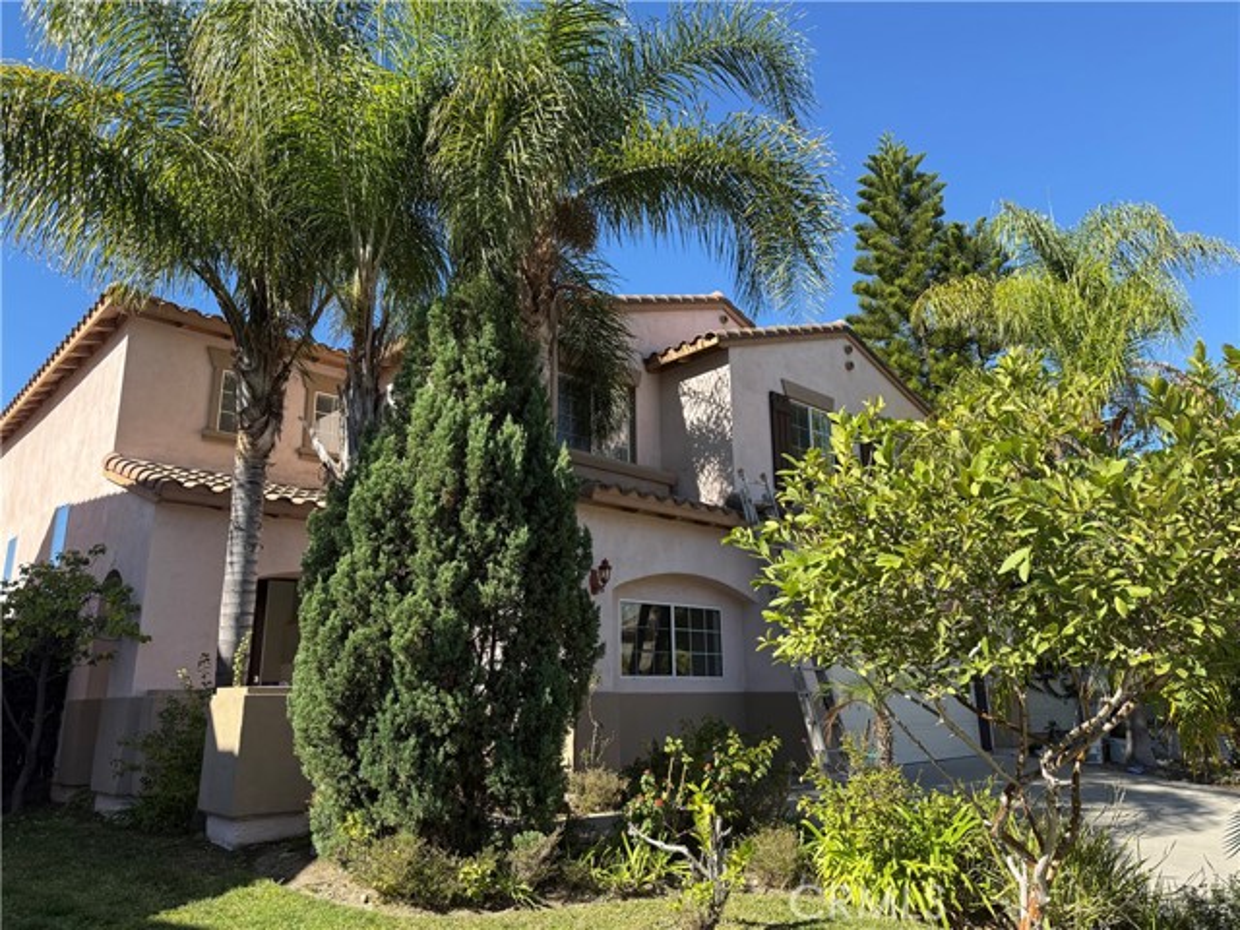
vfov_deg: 56.8
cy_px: 465
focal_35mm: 24
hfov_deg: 71.6
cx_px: 620
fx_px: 860
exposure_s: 1/1949
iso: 100
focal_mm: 6.76
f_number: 1.78
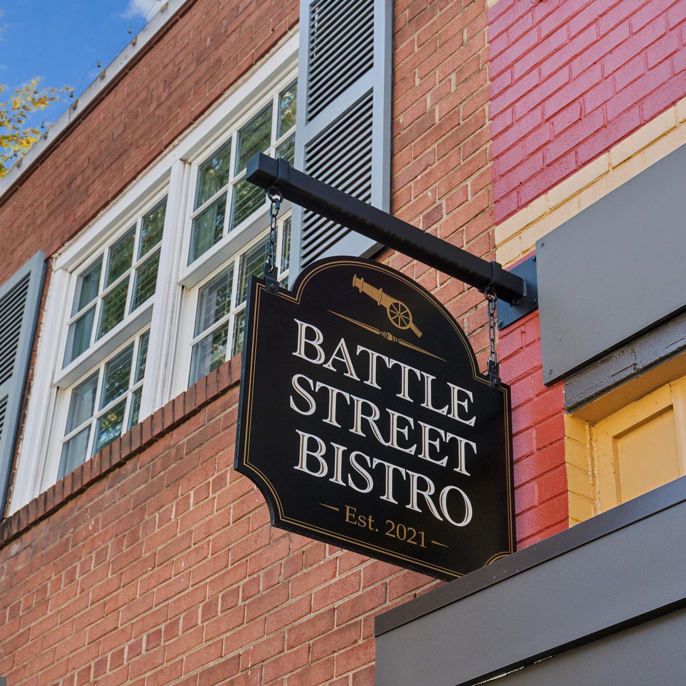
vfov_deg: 27.3
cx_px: 440
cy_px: 348
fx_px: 1413
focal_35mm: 63
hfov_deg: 27.2
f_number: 7.1
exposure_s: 1/125
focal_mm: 31
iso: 125
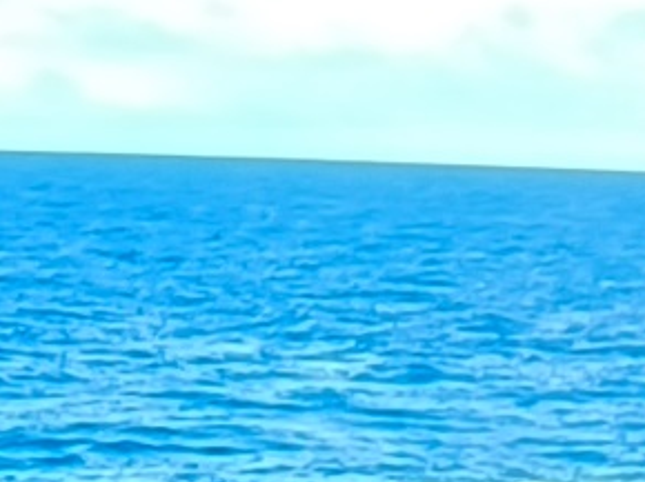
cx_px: 1399
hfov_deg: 10.5
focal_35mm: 168
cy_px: 987
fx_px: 3128
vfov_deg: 8.4
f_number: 2.45
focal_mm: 3.26
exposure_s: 1/934
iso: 50
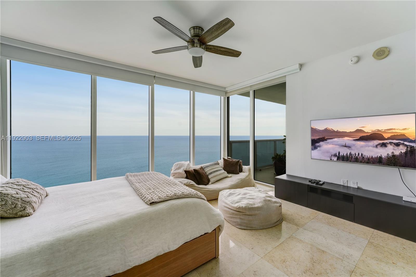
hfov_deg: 104.3
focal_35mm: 14
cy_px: 138
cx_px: 208
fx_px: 162
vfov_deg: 81.2
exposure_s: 1/50
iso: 100
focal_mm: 14
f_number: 9
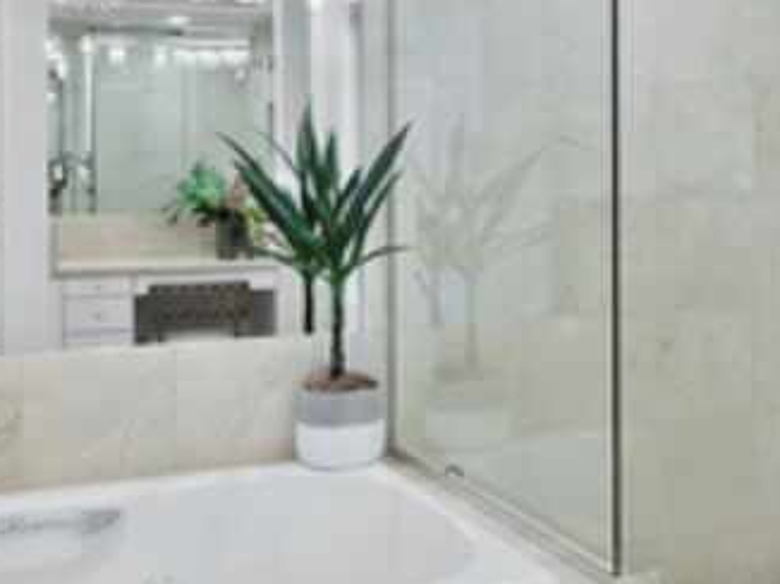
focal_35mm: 55
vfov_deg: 26.3
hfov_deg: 33.4
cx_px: 675
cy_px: 170
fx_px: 1238
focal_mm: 7
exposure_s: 1/4
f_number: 11
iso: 400
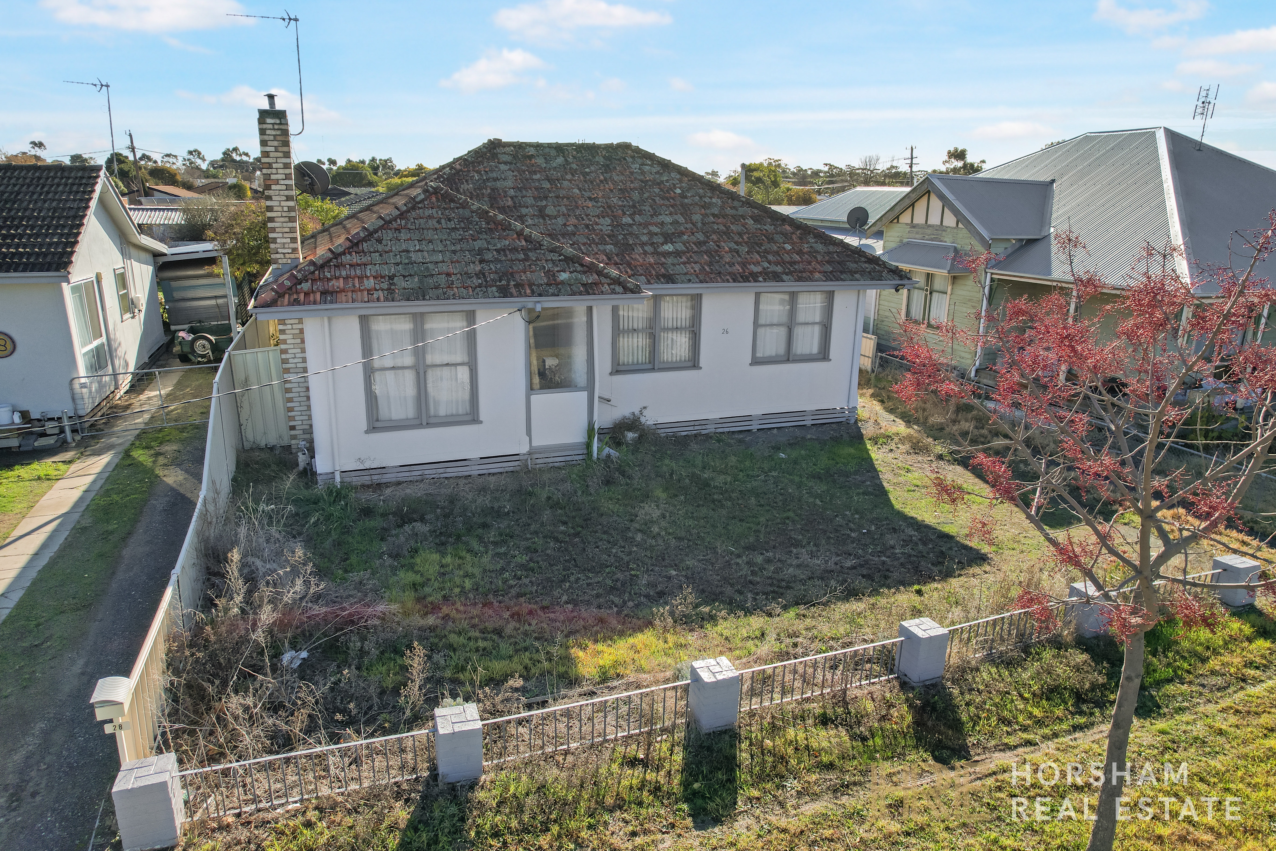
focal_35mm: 22
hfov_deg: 78.6
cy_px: 426
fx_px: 780
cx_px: 638
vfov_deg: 57.2
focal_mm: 8.38
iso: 100
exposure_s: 1/1500
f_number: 2.8
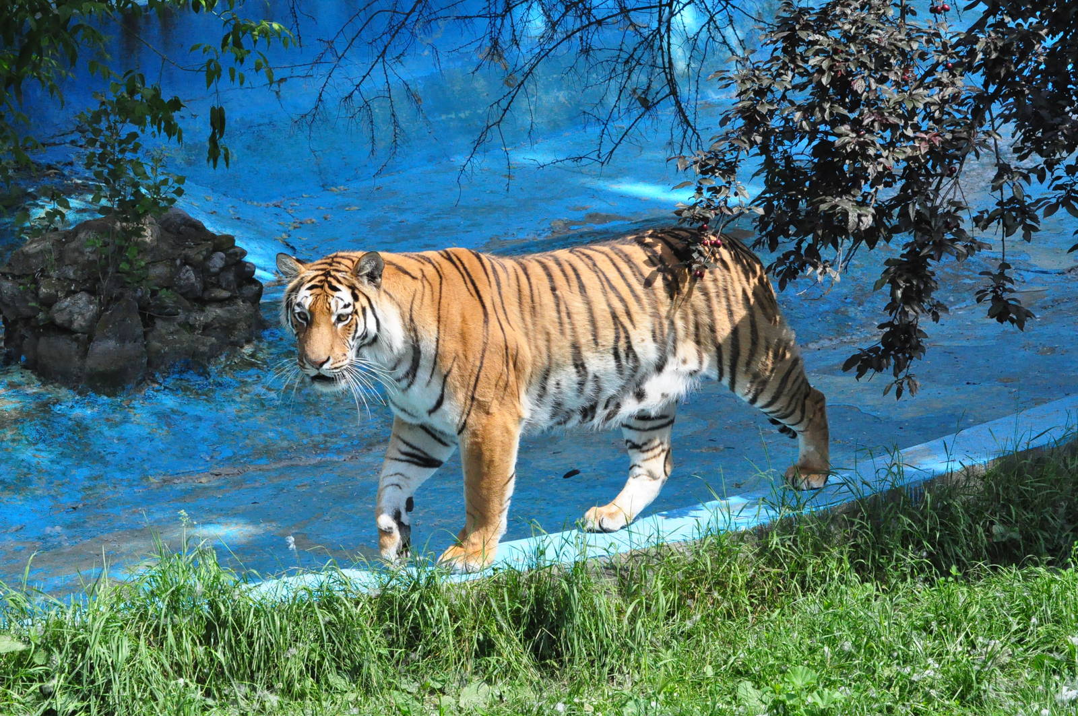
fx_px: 5204
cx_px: 539
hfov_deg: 11.8
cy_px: 358
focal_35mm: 174
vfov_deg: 7.9
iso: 3200
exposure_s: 1/2000
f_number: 11
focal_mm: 116
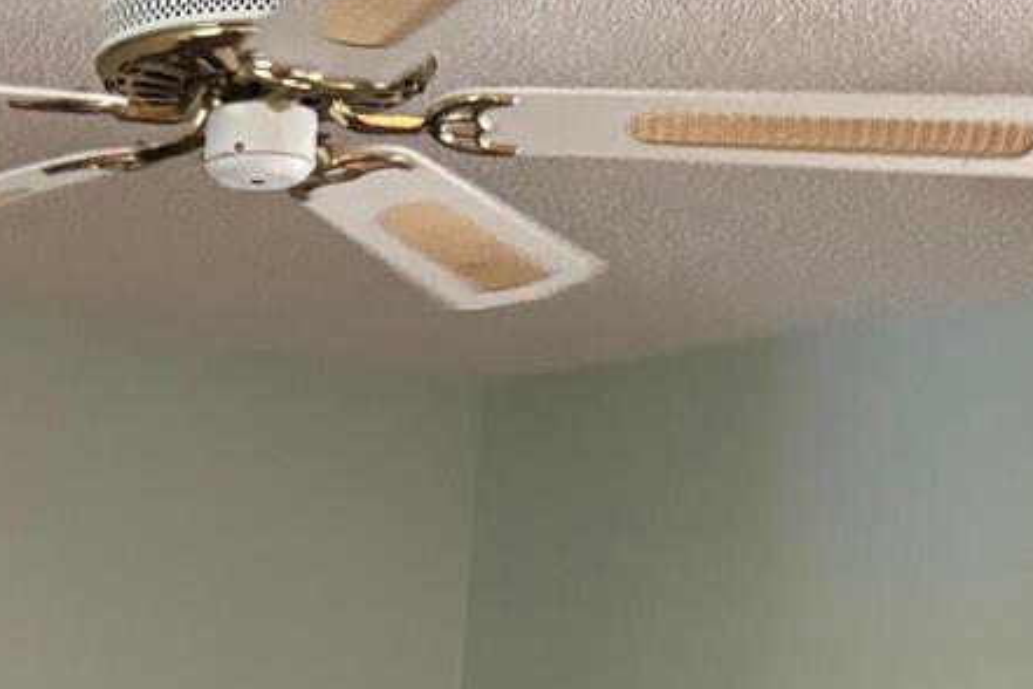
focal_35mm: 116
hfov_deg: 16.7
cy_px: 1031
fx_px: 3328
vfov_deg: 11.3
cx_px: -290
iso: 1600
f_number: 1.78
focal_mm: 6.76
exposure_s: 1/30
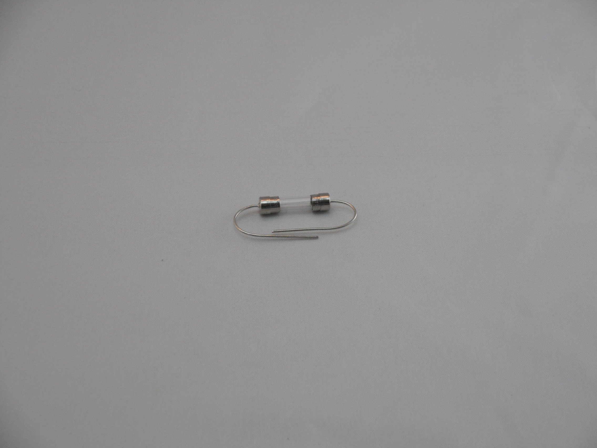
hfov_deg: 22.0
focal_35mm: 89
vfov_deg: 16.6
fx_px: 1535
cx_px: 298
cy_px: 224
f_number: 5.6
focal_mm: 15.9
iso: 250
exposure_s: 1/60
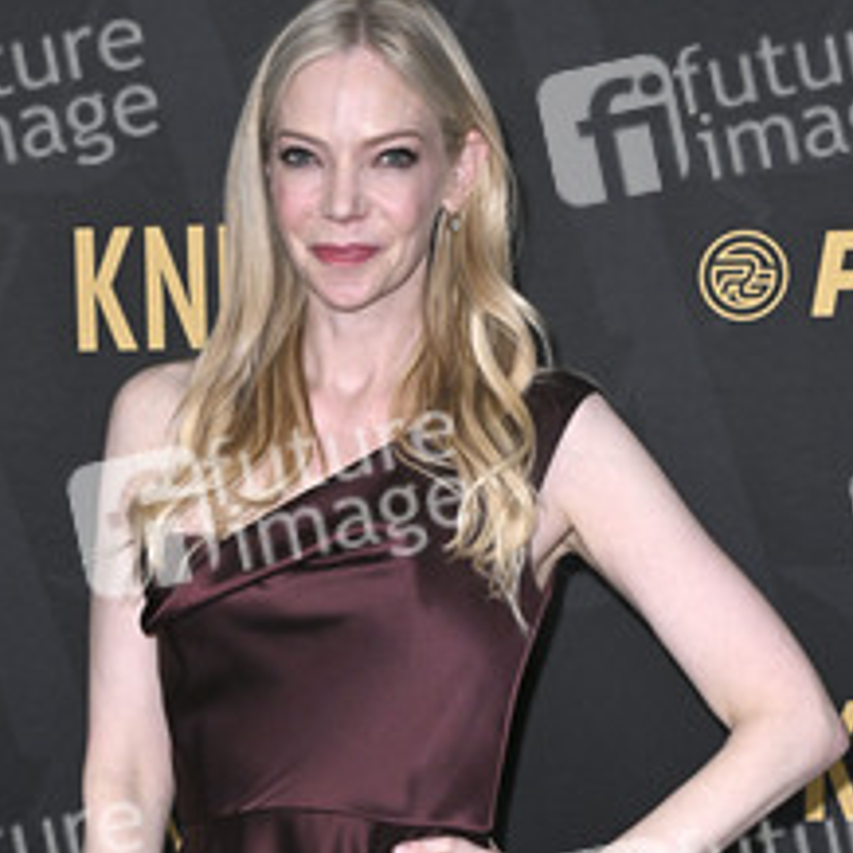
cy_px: 700
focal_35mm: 84
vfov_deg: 20.4
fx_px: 2342
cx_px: 383
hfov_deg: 20.6
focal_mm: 54
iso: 2000
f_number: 6.3
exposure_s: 1/320
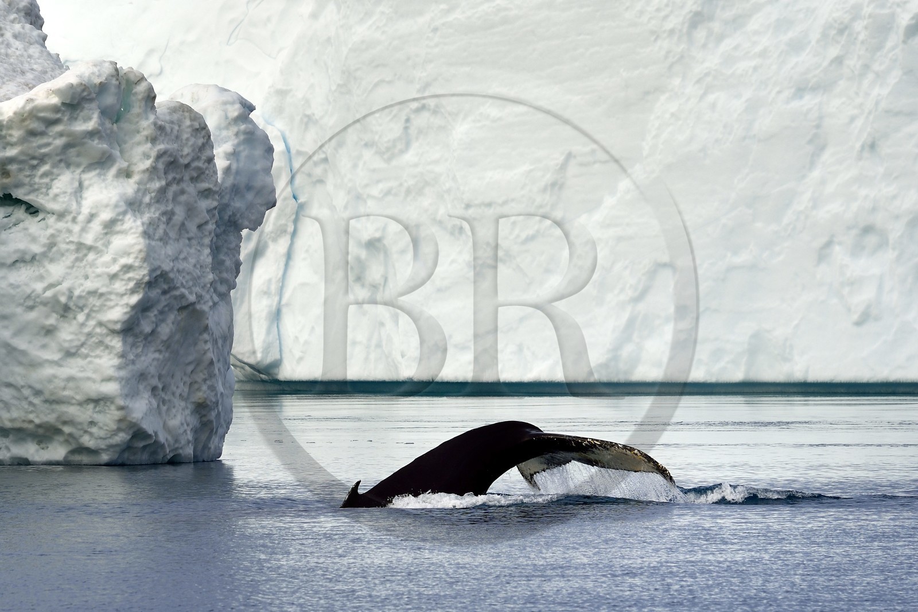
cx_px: 459
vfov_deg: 4.9
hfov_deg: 7.4
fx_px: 7138
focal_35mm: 280
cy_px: 306
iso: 200
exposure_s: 1/500
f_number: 8
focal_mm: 280
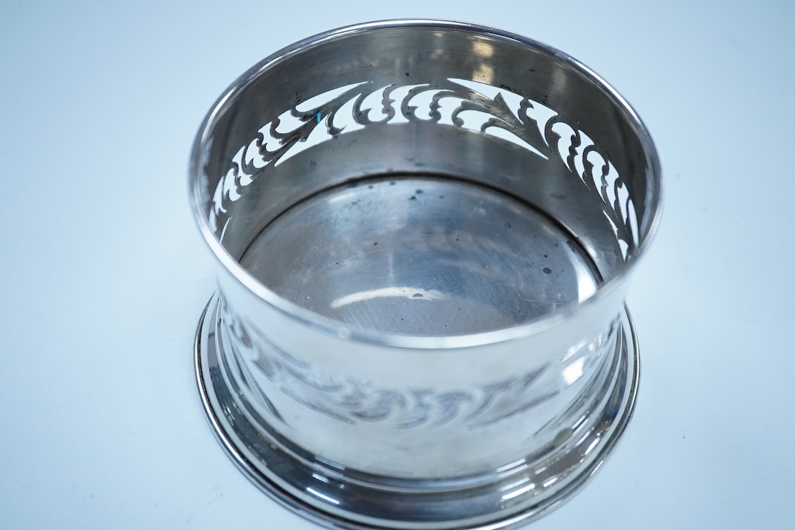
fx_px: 994
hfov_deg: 43.6
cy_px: 265
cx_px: 398
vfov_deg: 29.9
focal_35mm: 45
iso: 3200
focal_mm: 30
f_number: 4.5
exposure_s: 1/1000
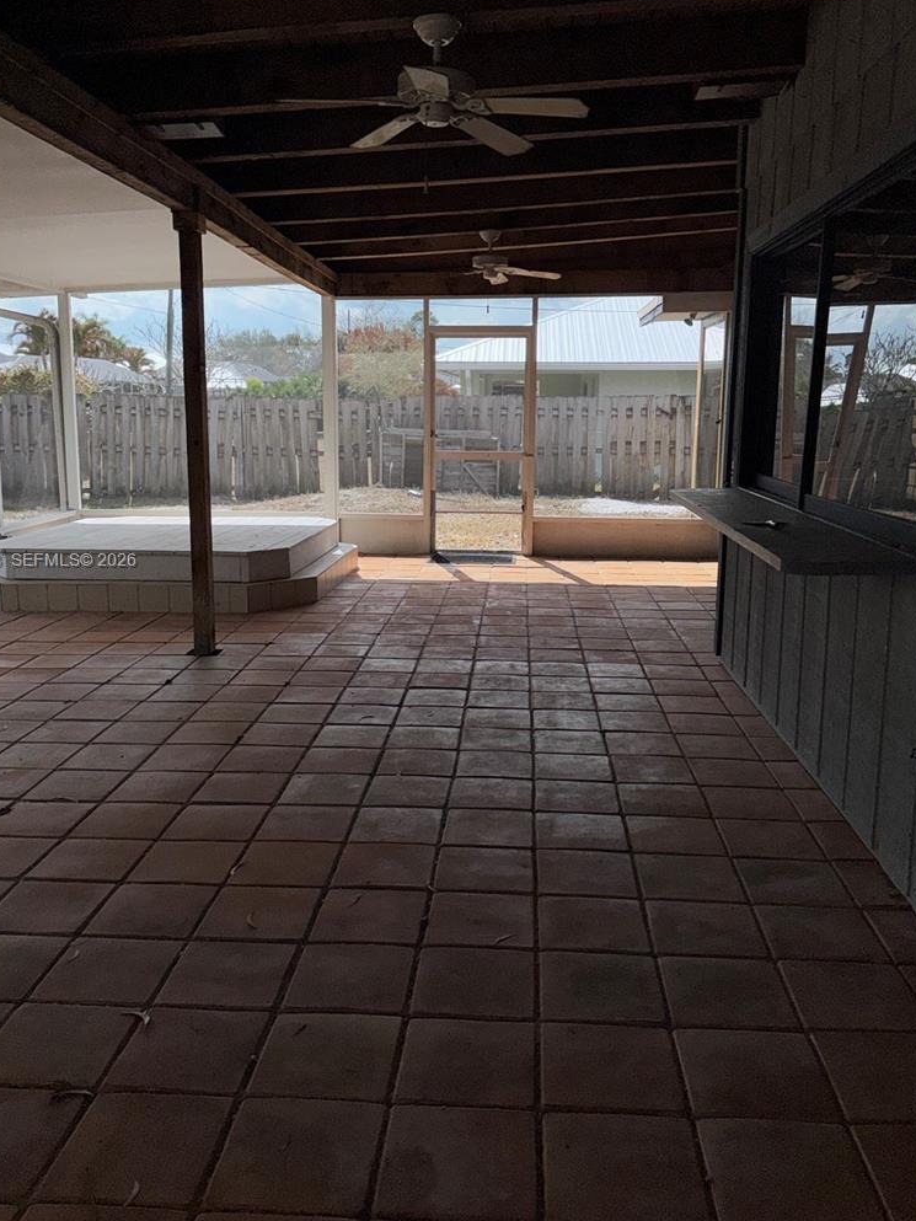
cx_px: 462
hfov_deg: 48.2
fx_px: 1023
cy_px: 562
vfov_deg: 61.6
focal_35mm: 29
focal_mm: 6.76
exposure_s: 1/7092
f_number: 1.78
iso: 50
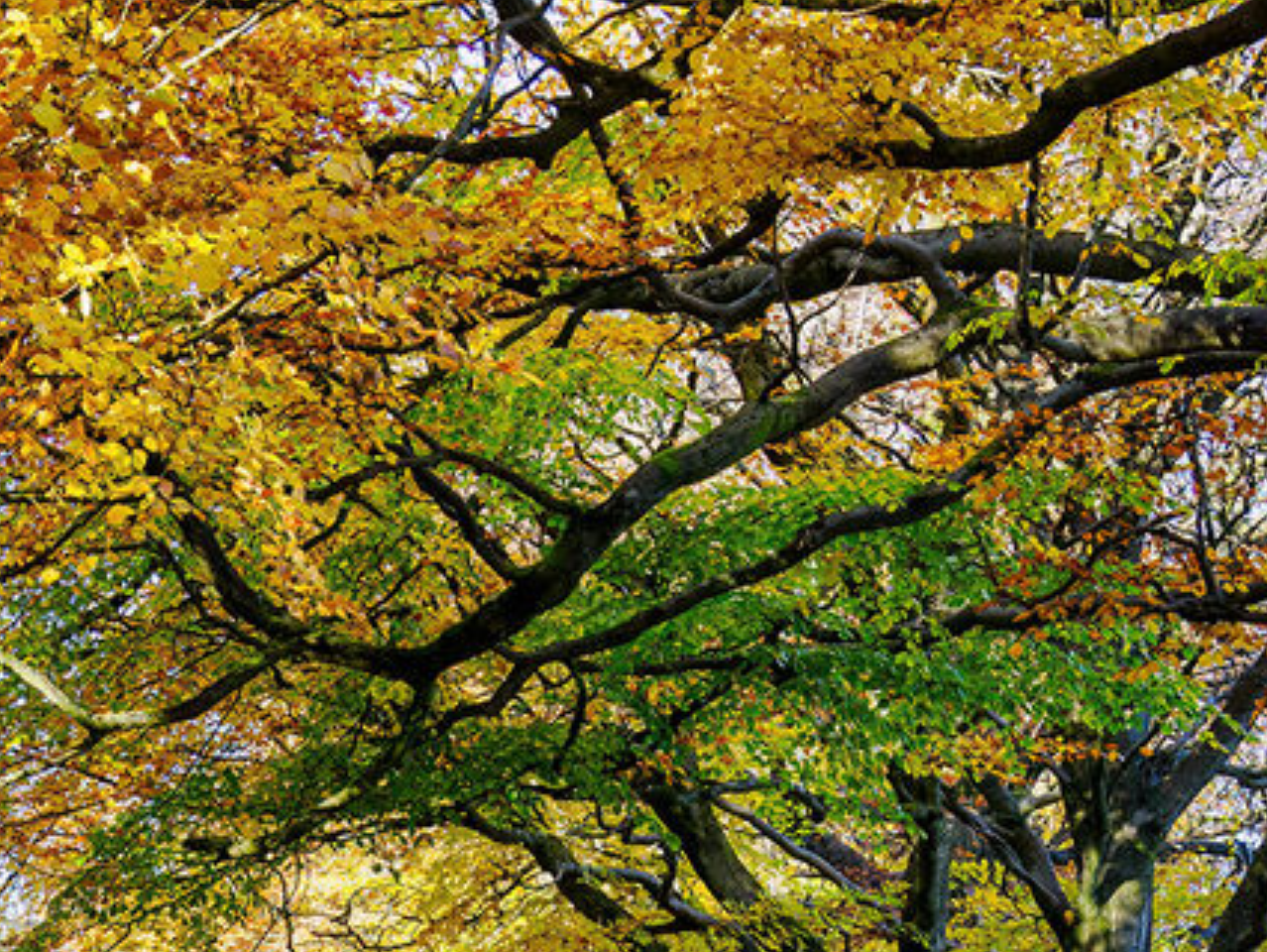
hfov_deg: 13.1
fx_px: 5457
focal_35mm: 149
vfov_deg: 9.8
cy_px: 1095
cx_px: -36
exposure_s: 1/25
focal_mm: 31
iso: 200
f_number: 6.3
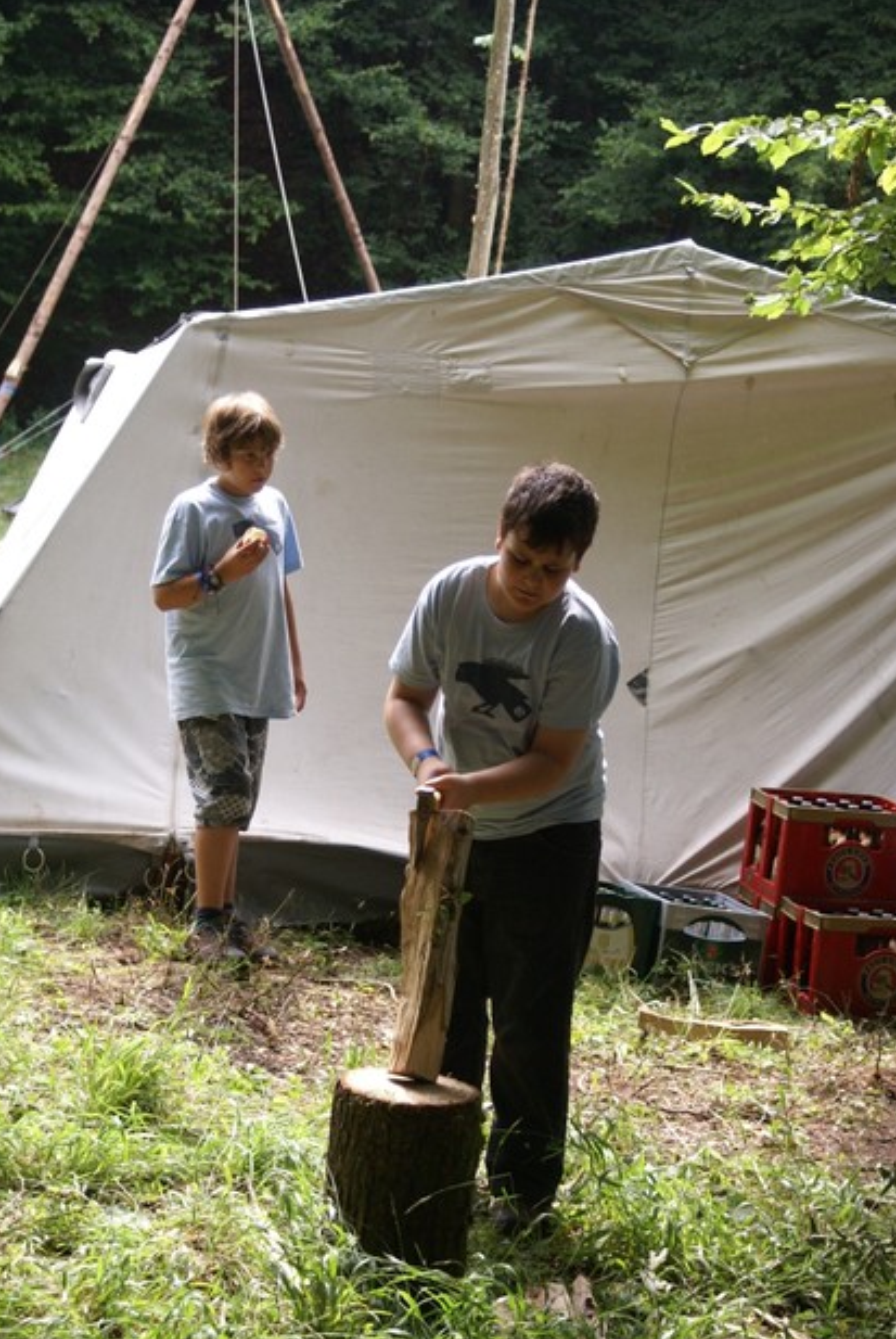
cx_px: 458
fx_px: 3184
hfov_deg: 16.0
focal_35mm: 86
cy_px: 686
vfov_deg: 23.7
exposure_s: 1/200
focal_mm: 55
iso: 320
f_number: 5.6
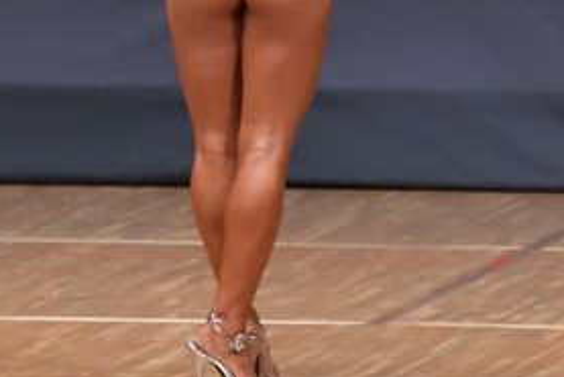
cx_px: 247
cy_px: -47
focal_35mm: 797
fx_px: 12492
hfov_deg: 2.6
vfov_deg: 1.7
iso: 6400
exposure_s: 1/400
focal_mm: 190
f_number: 5.6
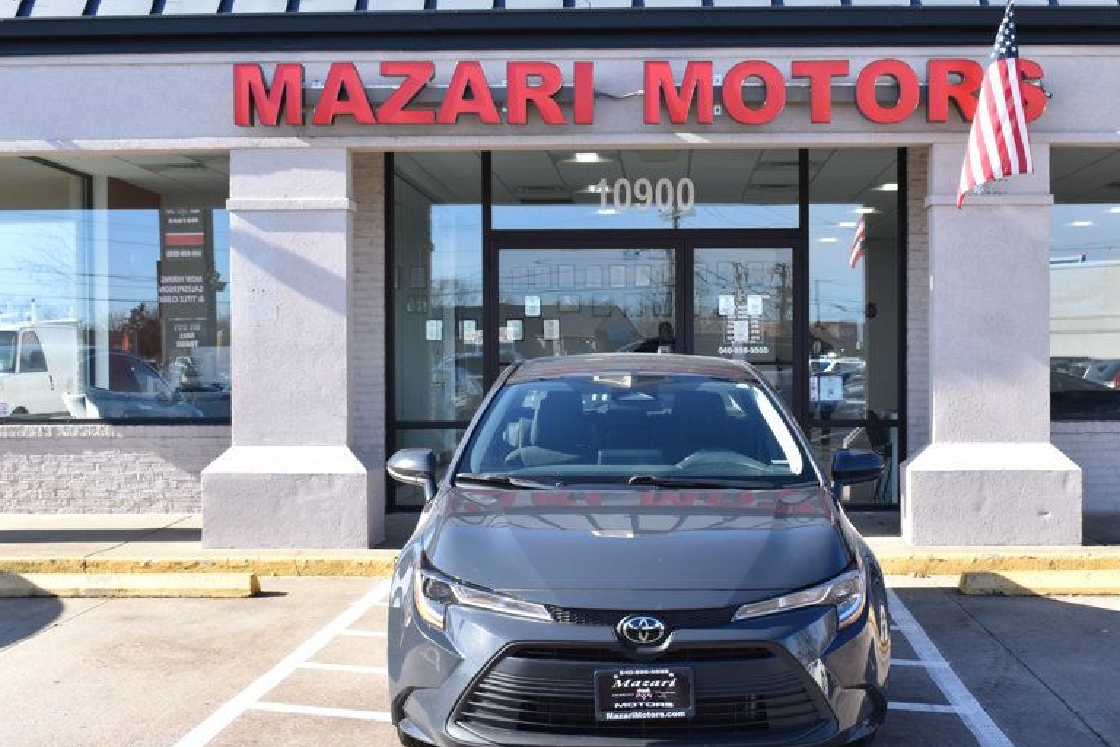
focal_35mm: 52
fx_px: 1618
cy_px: 410
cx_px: 646
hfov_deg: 38.1
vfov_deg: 26.0
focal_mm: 26
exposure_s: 1/250
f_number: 8
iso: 250
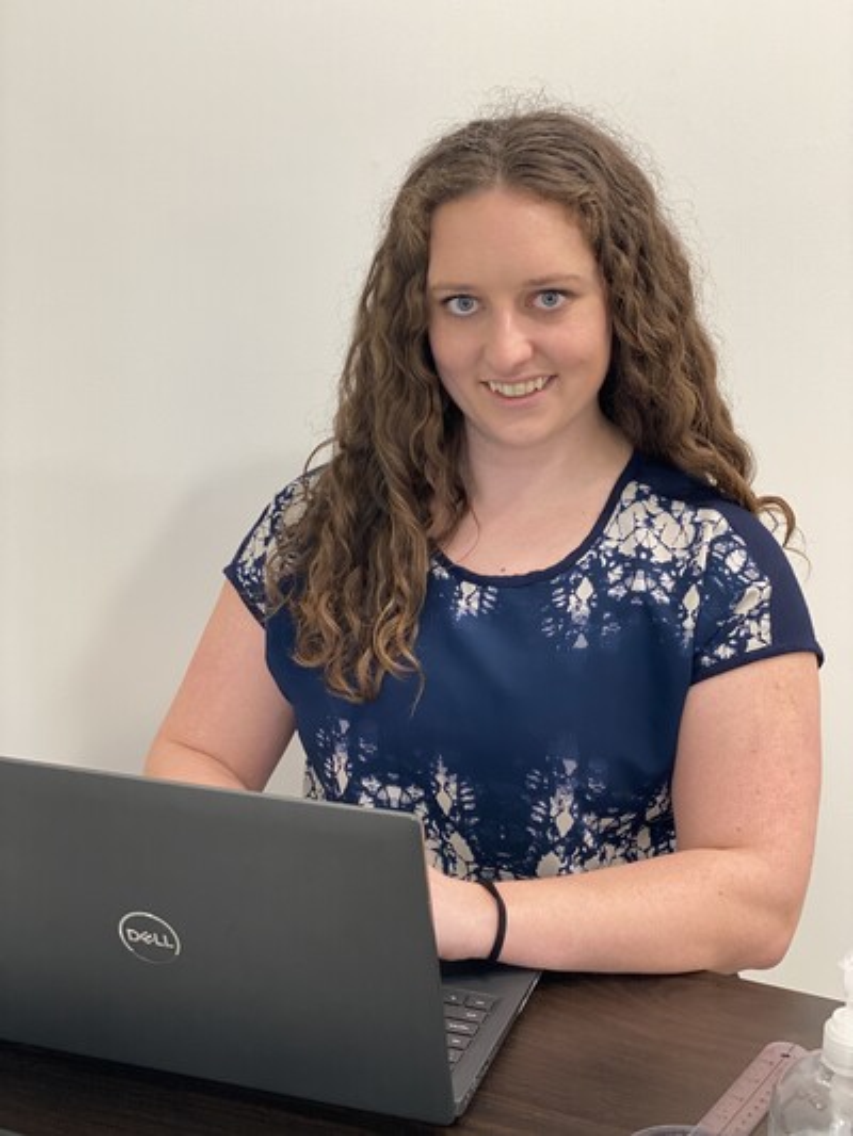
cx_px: 426
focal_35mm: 52
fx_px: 1708
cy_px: 568
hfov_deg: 28.0
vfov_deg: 36.8
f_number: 2
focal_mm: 6
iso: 160
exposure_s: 1/60
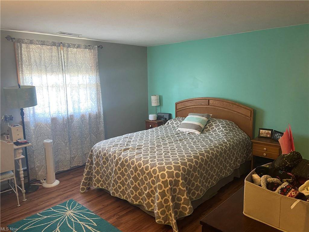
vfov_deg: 53.1
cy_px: 116
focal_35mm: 26
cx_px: 154
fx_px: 232
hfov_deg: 67.3
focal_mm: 4.25
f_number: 1.8
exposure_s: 1/60
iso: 320
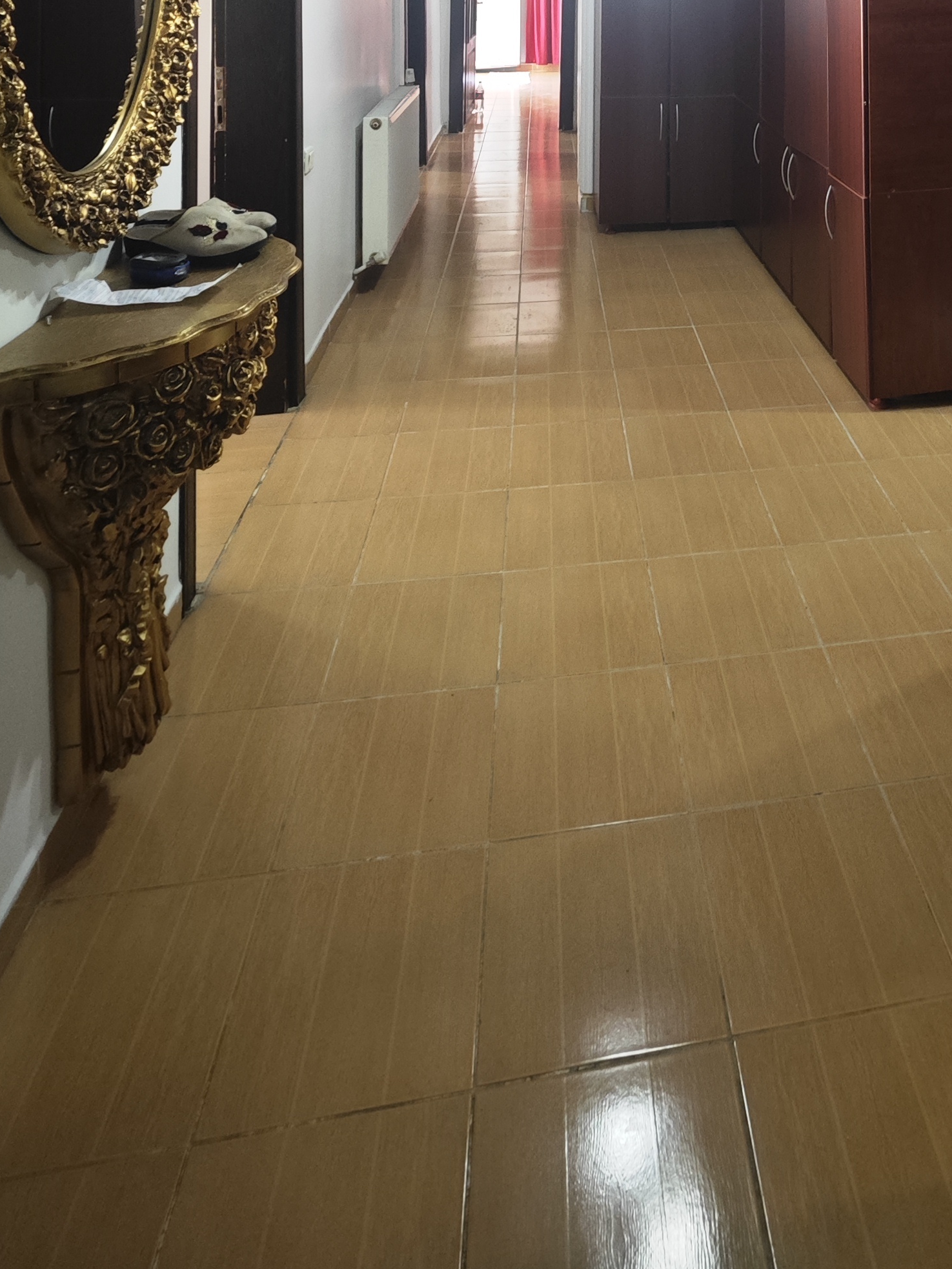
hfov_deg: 52.6
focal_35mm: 25
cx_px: 709
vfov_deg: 52.4
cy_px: -42
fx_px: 917
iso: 500
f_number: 1.8
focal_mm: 2.03
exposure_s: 1/33.3
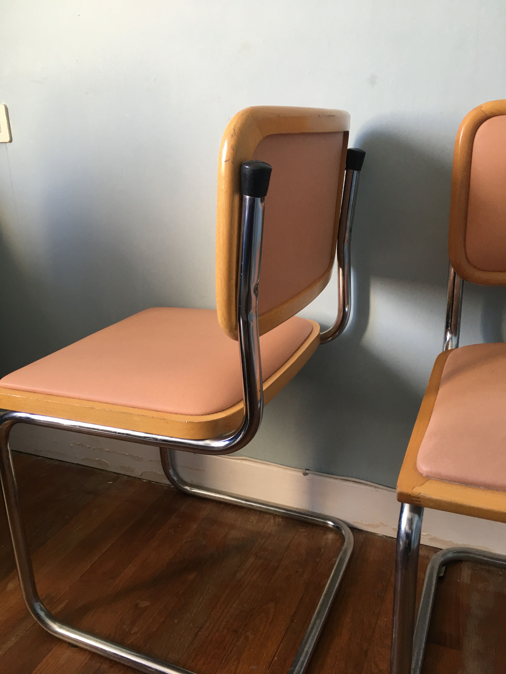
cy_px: 337
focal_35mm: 29
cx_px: 253
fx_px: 565
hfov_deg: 48.2
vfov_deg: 61.7
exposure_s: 1/17
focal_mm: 4.15
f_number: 2.2
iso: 40
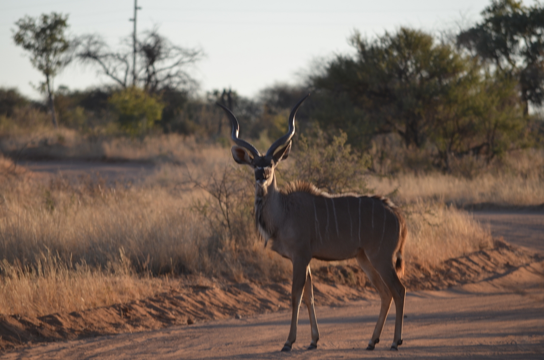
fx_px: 6786
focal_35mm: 450
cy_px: 180
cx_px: 272
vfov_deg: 3.0
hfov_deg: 4.6
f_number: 6.3
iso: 100
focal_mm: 300
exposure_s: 1/200
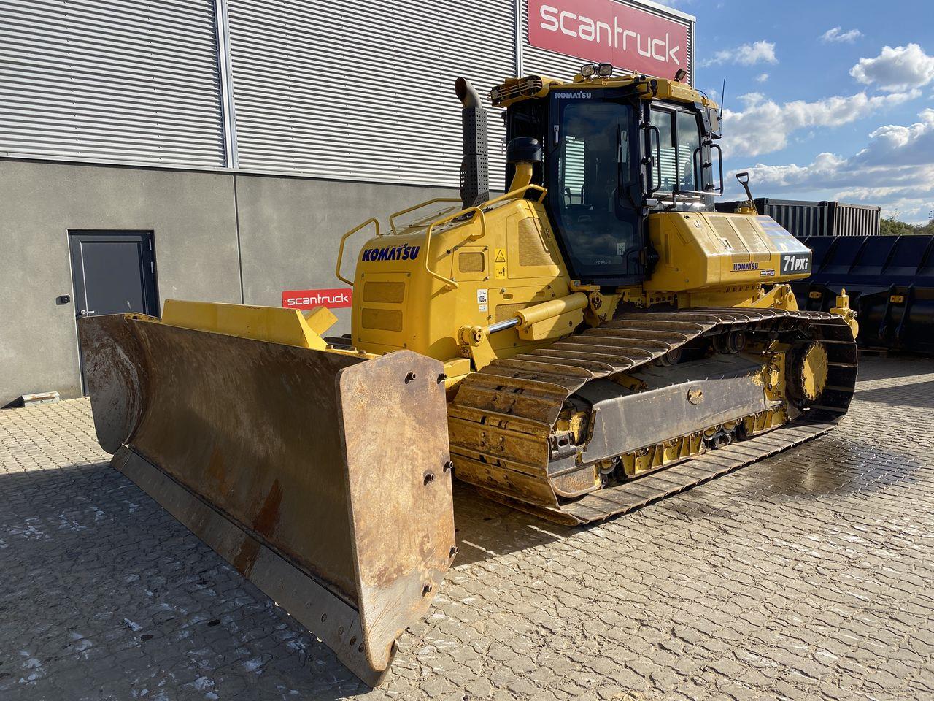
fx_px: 702
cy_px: 350
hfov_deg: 67.3
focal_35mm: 26
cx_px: 467
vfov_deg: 53.1
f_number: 1.8
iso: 32
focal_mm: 4.25
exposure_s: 1/2410
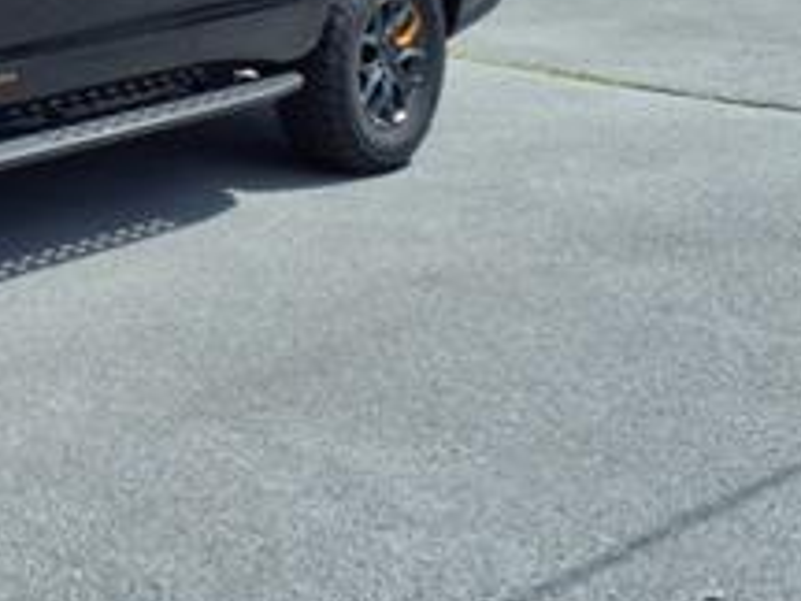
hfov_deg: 22.0
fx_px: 1851
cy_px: -178
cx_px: -241
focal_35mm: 80
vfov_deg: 17.3
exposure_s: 1/2000
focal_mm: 3.58
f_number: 1.9
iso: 40
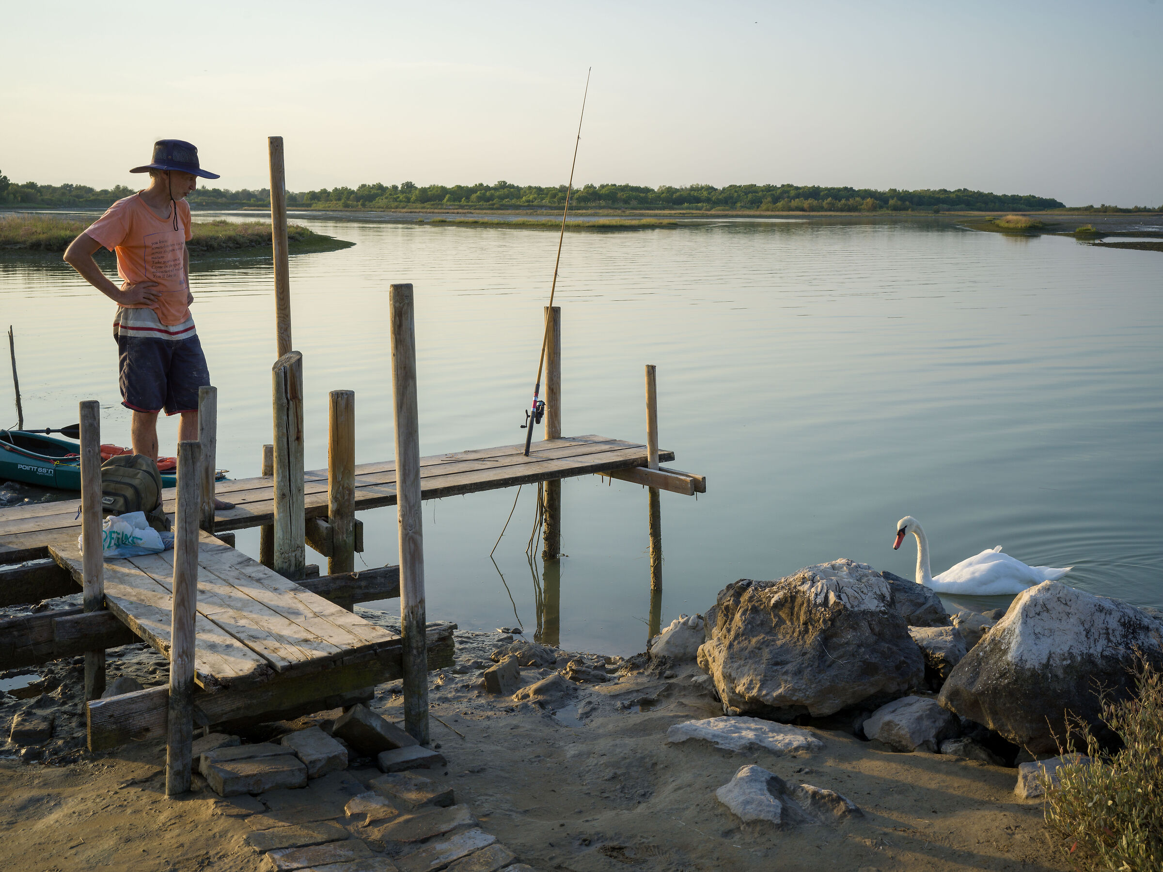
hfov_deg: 52.6
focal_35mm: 35
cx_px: 582
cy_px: 436
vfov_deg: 40.7
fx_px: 1176
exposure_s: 1/90
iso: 100
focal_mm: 45
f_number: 11
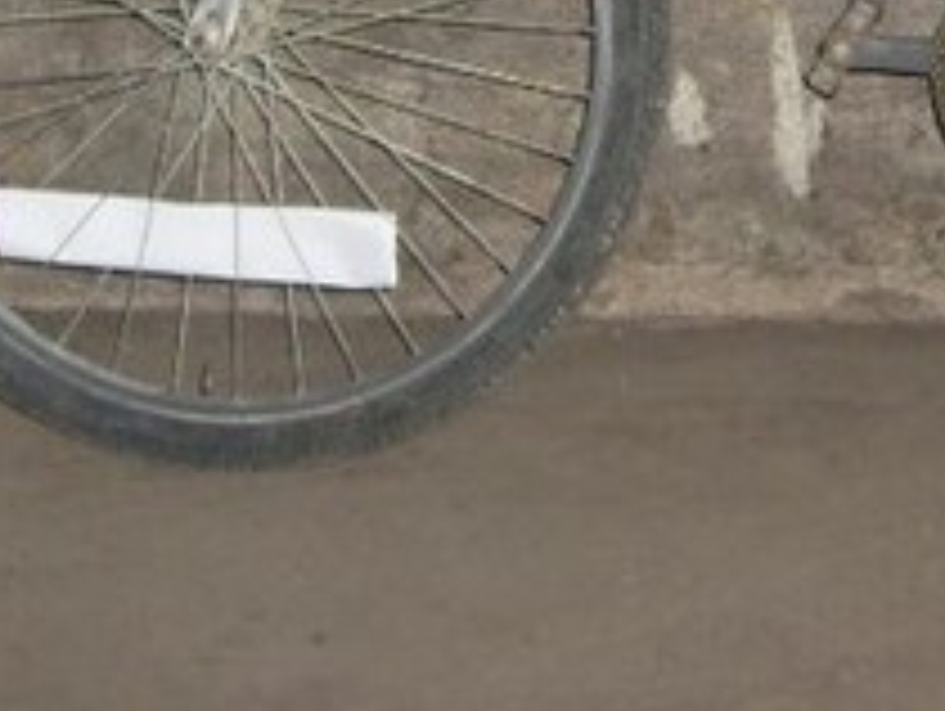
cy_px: -207
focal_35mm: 100
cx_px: 963
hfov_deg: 19.0
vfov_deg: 14.2
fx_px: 2733
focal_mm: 5.8
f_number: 2.8
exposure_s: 1/45
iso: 100
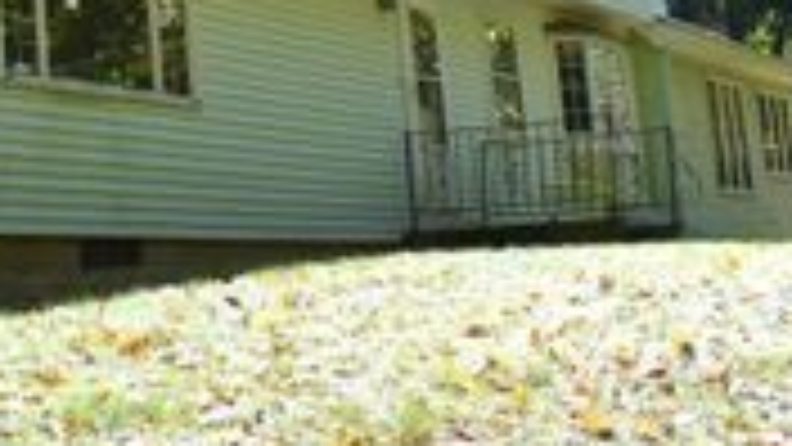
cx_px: -4
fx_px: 1869
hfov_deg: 22.9
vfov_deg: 13.1
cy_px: -133
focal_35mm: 89
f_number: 8
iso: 320
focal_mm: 20
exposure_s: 1/500
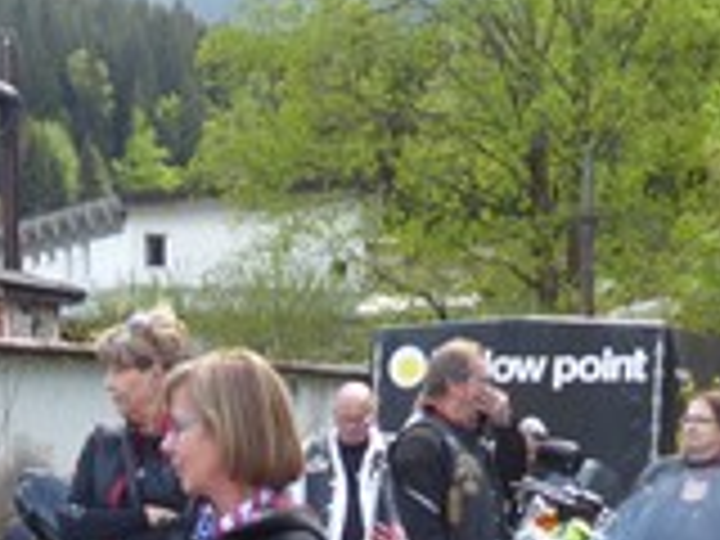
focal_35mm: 96
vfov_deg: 14.1
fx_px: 1997
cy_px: 878
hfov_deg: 20.3
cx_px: 198
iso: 80
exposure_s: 1/100
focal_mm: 4.3
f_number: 3.3
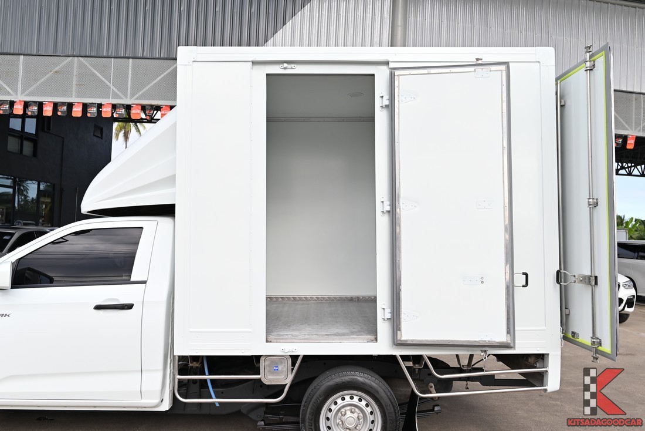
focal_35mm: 28
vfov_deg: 47.2
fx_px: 493
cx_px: 322
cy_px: 216
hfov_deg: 66.4
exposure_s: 1/750
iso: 280
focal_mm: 27.5
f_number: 5.6
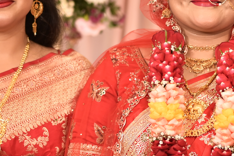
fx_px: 1170
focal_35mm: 180
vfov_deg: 7.6
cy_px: 85
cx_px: 209
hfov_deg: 11.4
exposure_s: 1/400
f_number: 1.8
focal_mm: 50
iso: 400
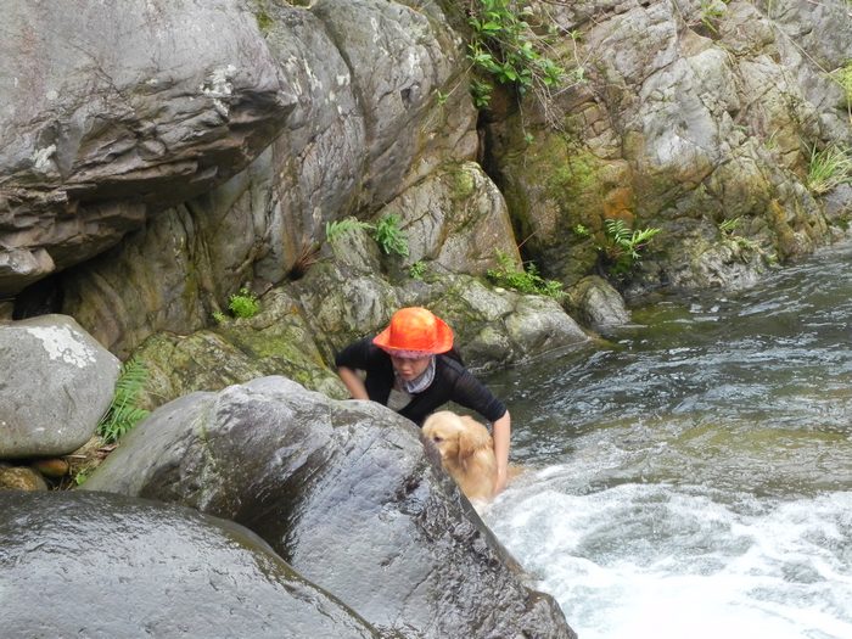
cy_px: 320
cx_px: 426
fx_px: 2338
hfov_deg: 20.7
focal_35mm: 95
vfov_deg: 15.6
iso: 400
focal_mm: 16.9
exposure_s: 1/61.5
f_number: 7.1
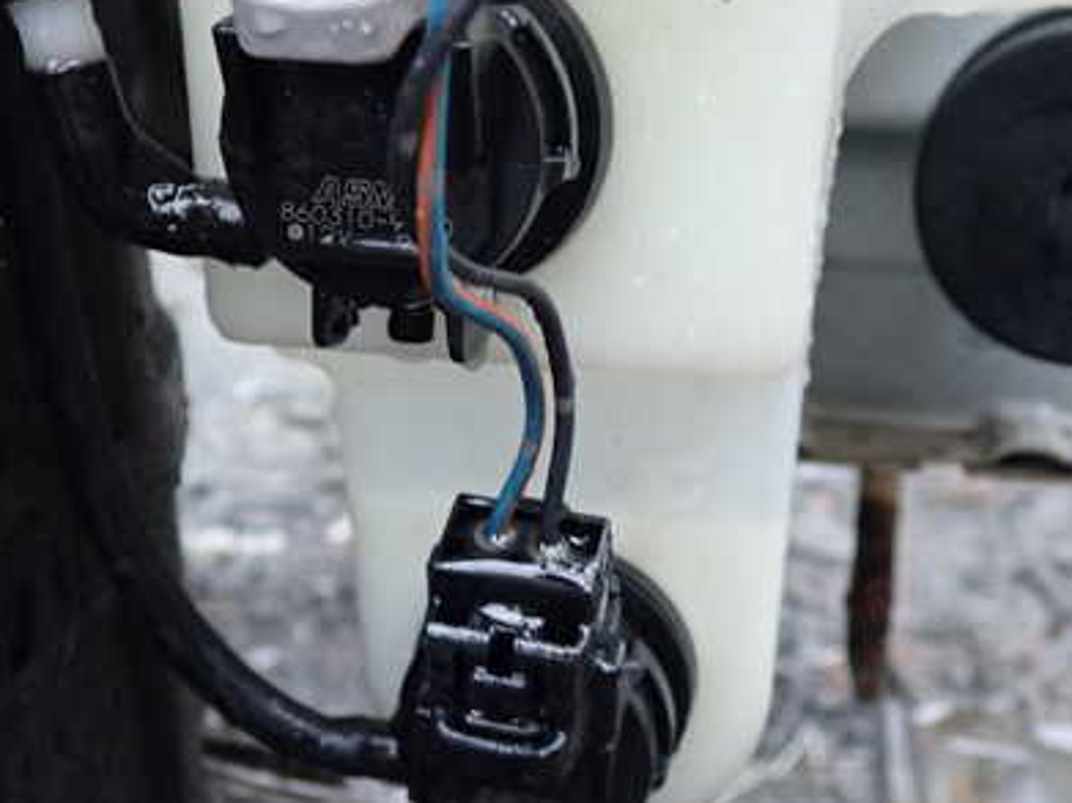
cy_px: 340
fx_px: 1424
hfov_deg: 41.1
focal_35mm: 46
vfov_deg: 31.4
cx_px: 617
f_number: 2.3
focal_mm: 5.4
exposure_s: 1/30
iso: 320
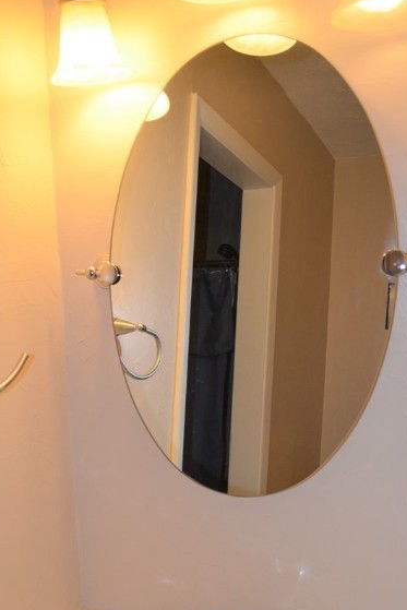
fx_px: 627
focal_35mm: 37
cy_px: 409
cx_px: 190
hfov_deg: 35.9
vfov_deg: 50.9
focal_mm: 18
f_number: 3.5
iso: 360
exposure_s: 1/125
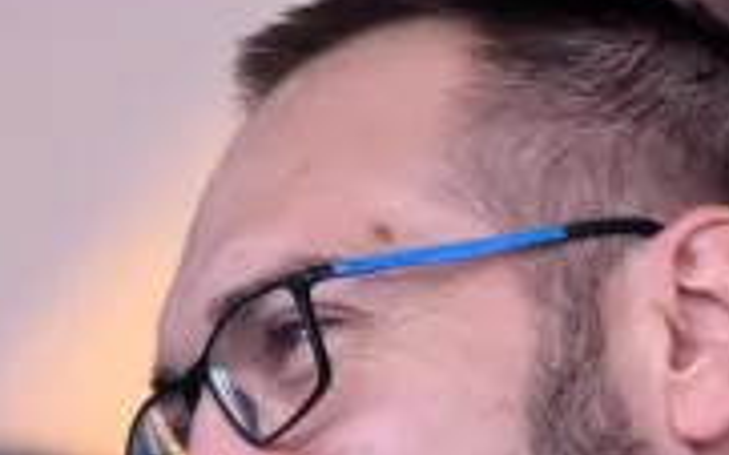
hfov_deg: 1.2
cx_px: -222
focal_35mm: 1714
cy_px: 449
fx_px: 34043
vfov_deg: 0.8
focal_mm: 400
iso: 5000
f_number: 4
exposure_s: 1/1250
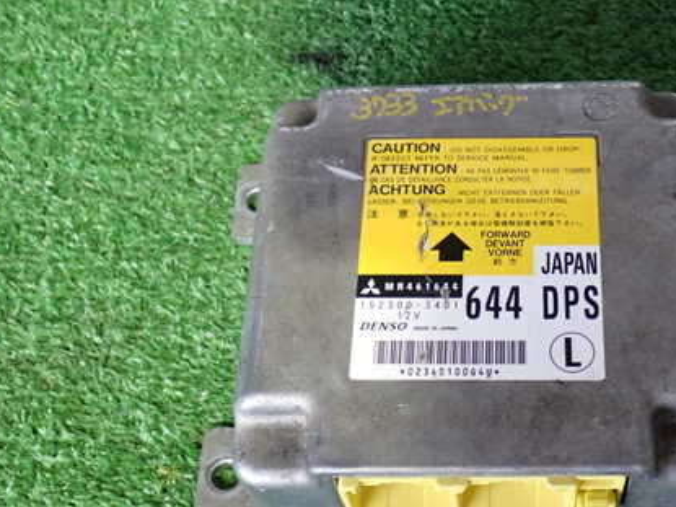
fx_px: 1074
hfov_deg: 34.5
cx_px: 469
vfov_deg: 26.5
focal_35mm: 55
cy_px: 313
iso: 800
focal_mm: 6.83
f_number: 2.7
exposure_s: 1/30
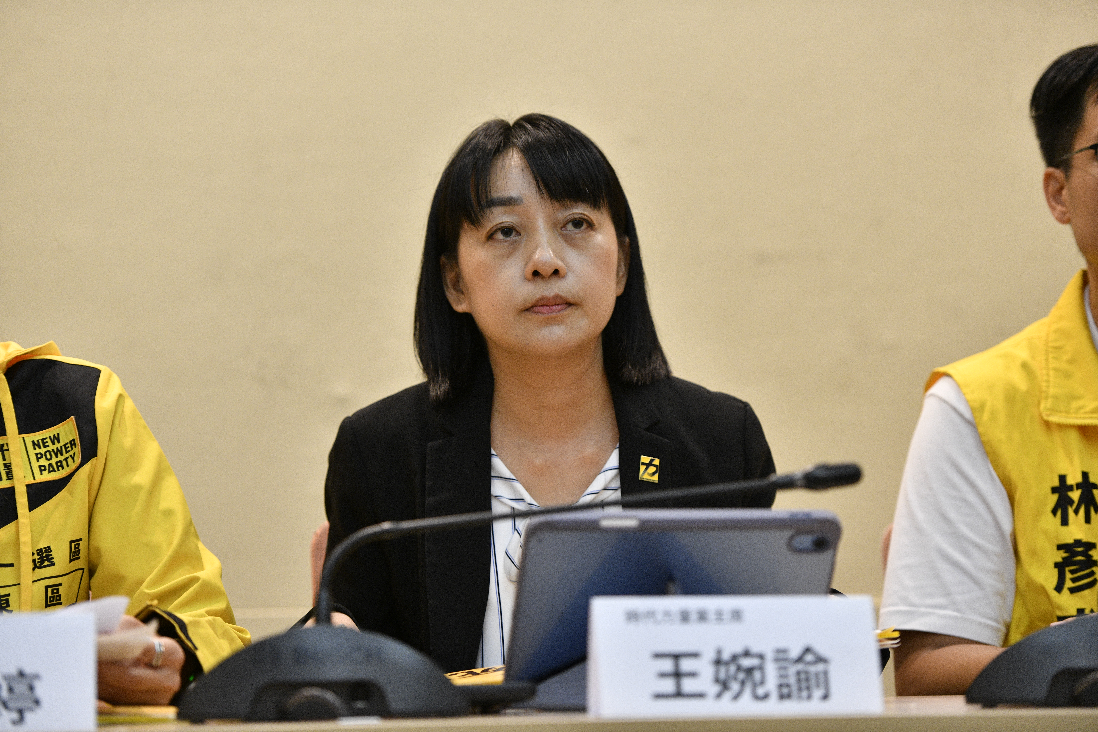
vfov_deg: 11.2
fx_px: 3721
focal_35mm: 122
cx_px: 549
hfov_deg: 16.8
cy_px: 366
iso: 1600
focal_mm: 122
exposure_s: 1/125
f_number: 2.8
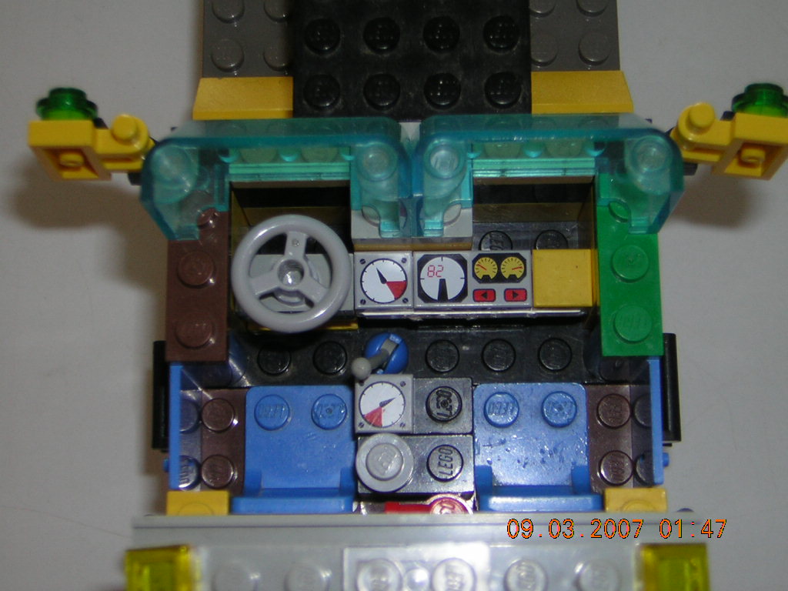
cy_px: 296
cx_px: 394
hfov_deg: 31.2
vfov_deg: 23.7
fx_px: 1411
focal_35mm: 62
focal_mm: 8.1
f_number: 3.4
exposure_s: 1/60.1
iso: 50
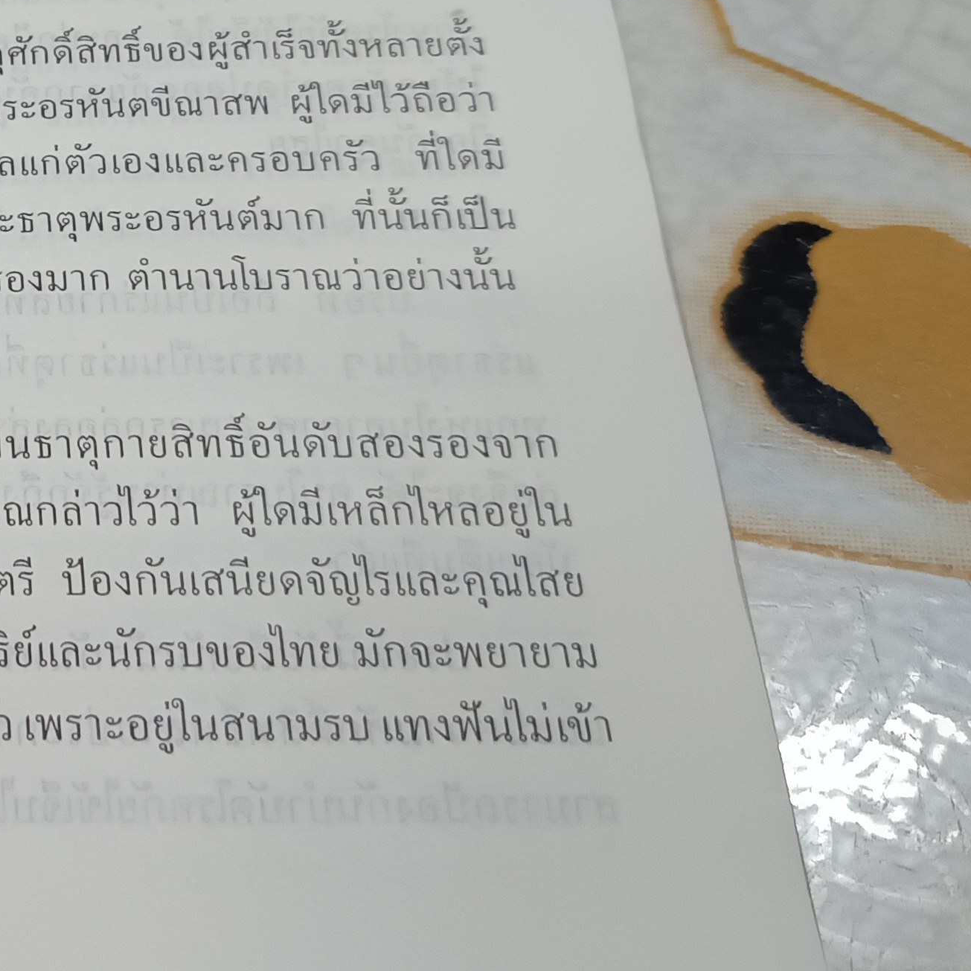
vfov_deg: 26.0
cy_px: 189
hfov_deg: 23.3
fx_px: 2063
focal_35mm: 65
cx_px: -314
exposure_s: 1/50
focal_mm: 5.31
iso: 1140
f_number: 1.7
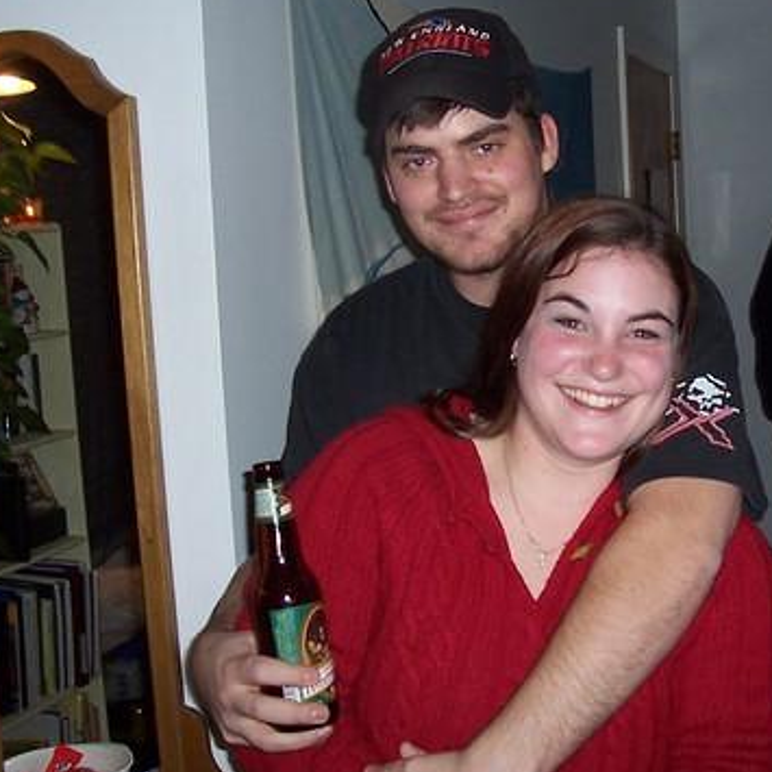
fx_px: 1489
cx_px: 559
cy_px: 354
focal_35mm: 59
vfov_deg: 29.1
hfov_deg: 28.7
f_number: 2.8
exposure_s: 1/60
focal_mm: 5.6
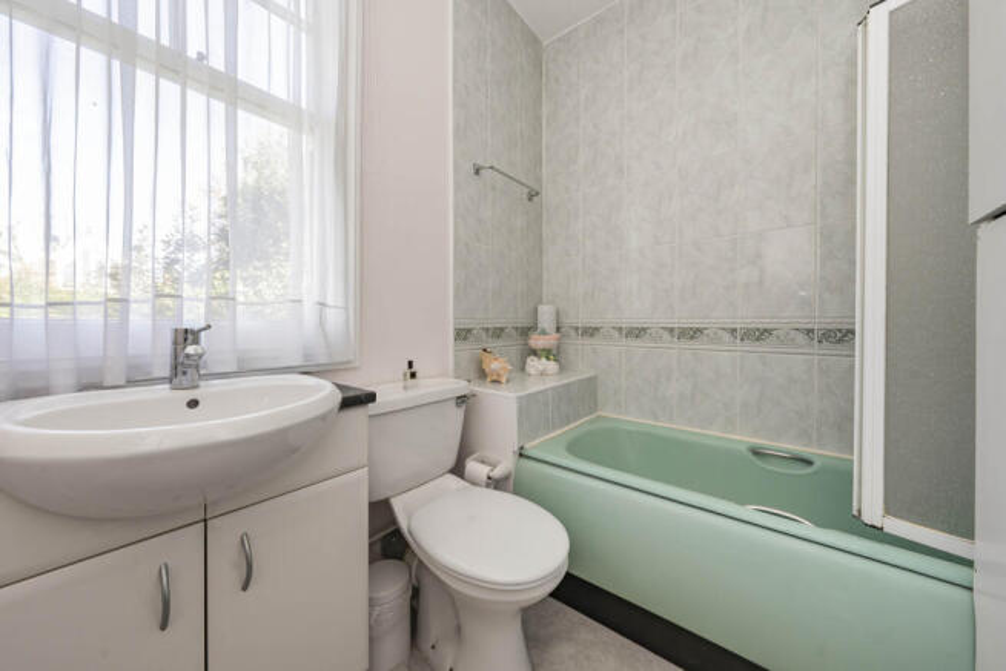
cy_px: 336
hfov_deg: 112.6
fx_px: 335
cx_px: 503
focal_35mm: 12
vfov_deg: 90.0
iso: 320
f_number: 9
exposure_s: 1/25
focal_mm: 12
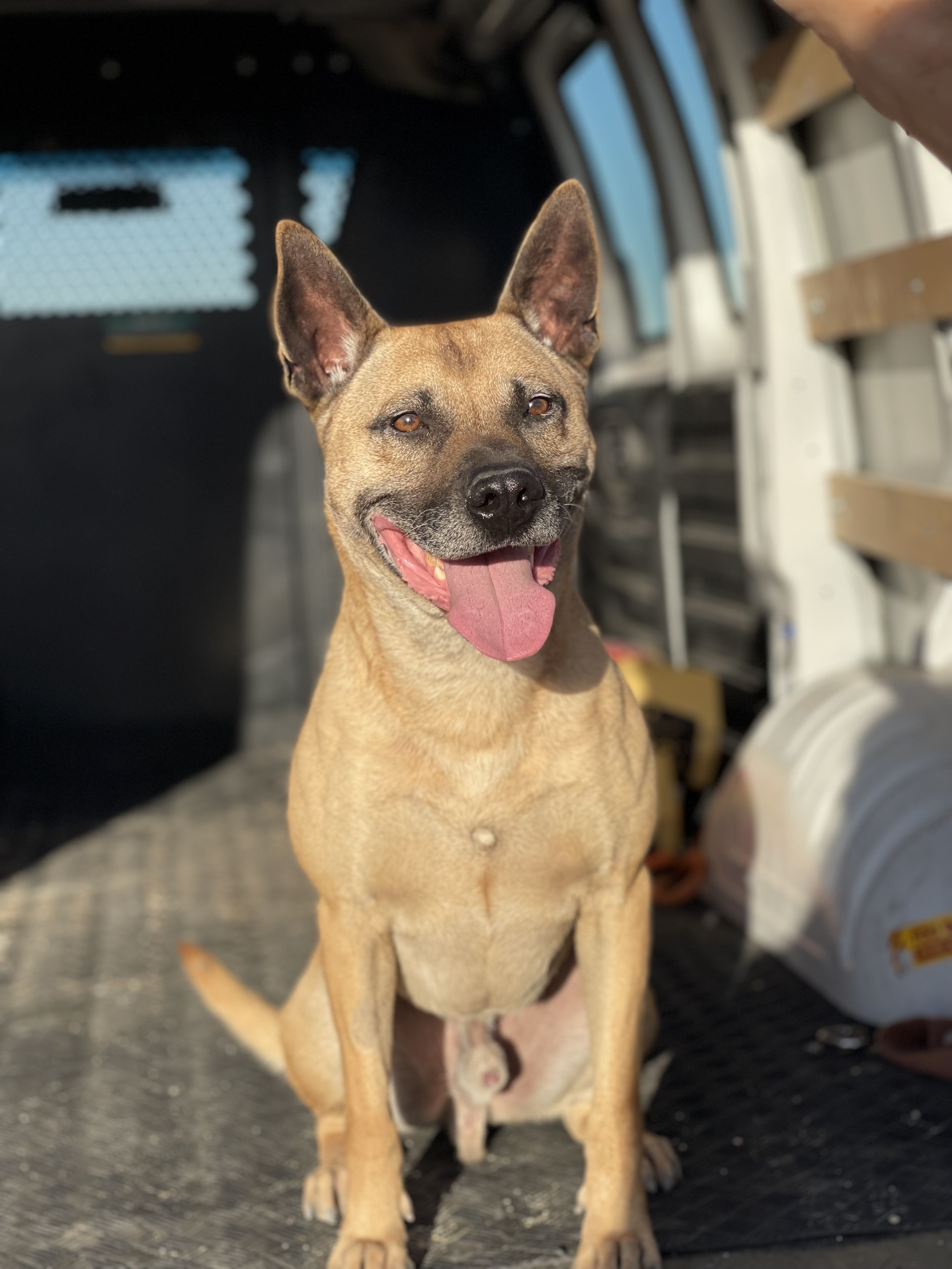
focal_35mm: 64
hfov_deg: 22.9
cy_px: 634
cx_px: 476
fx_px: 2347
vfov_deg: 30.3
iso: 32
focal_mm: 7.5
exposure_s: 1/1130
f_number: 2.2
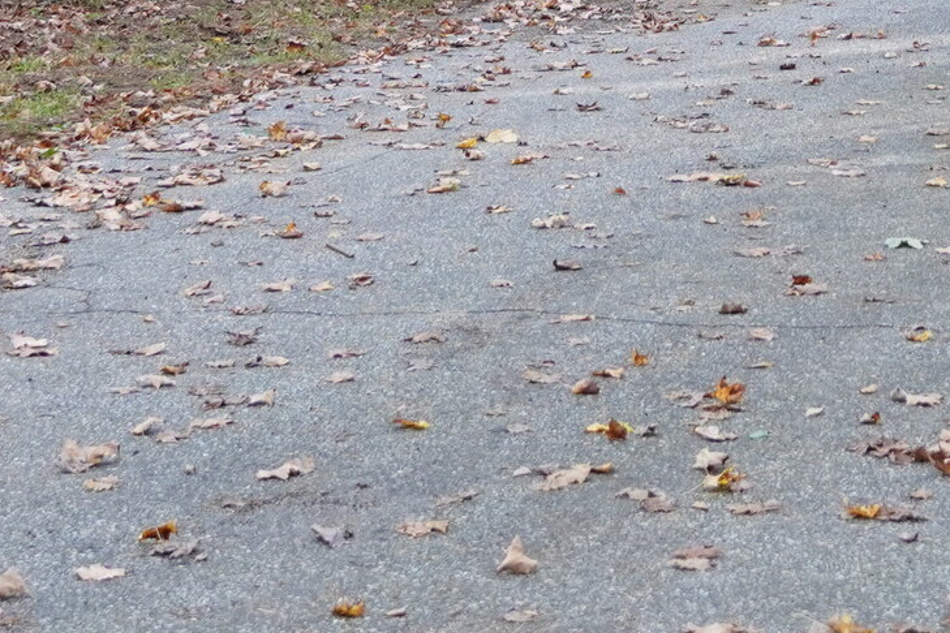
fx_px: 4172
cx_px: 1074
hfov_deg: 12.7
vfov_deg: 8.3
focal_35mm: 158
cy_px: -576
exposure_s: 1/160
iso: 640
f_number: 4
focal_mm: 25
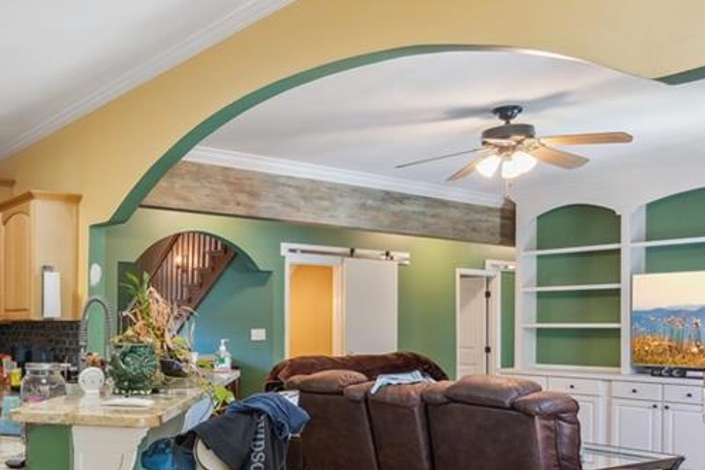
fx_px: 667
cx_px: 75
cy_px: 335
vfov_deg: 38.2
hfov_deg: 49.8
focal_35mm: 34
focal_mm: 11
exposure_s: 1/8
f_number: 8
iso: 400
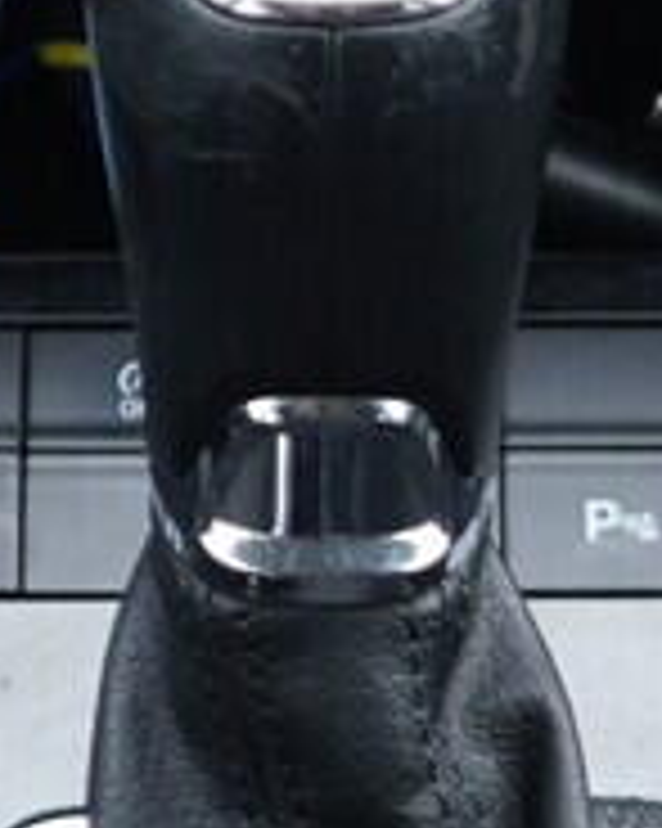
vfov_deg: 7.3
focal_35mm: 265
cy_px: 729
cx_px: 248
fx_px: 6495
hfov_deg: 5.8
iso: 320
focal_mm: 24
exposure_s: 1/40
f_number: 2.8
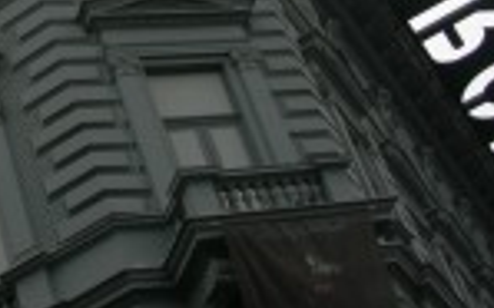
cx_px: -63
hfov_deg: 18.5
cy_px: -89
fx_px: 1453
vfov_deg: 11.8
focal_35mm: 108
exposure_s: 1/53
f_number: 2.8
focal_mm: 7.8
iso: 50
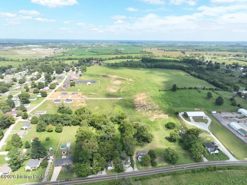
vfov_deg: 56.8
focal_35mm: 24
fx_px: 171
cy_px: 92
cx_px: 124
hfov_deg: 71.6
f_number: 2.8
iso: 190
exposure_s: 1/1000
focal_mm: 12.29
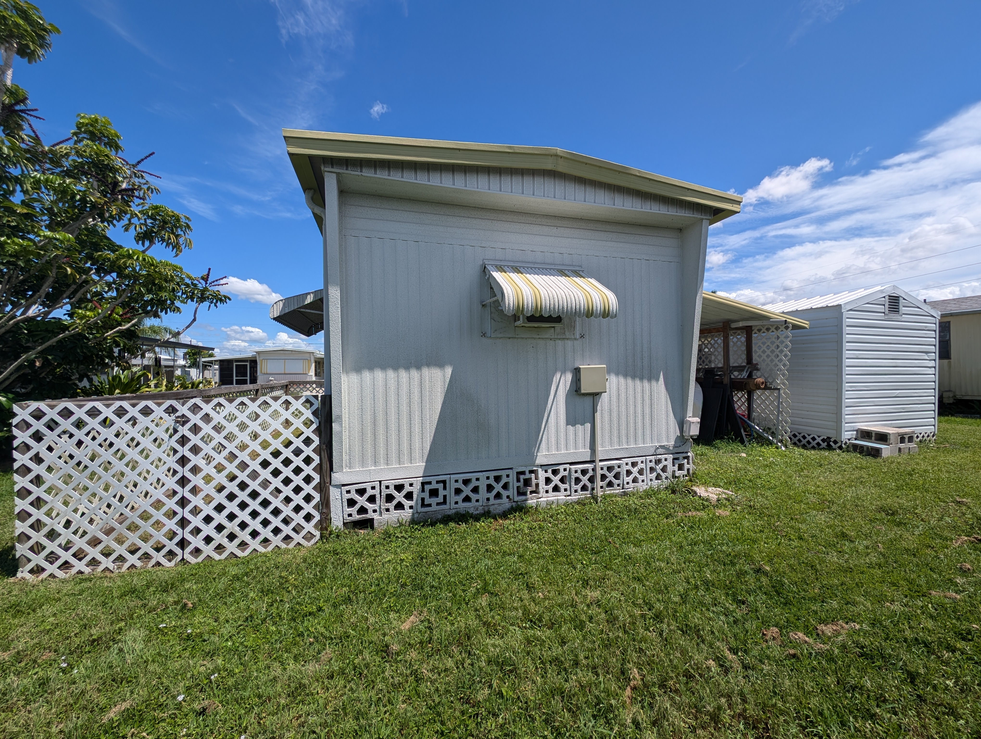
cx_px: 490
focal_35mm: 12
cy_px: 370
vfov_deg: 94.6
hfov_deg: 110.5
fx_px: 341
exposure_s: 1/2179
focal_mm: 2.23
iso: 38
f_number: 1.95
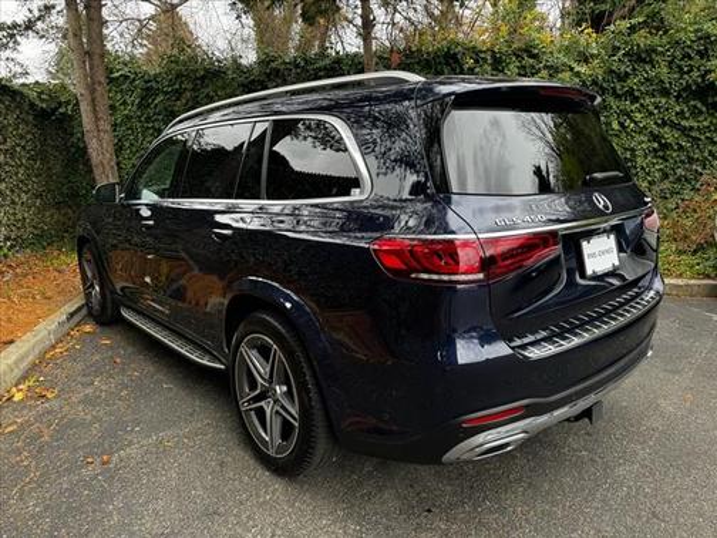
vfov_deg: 56.8
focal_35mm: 24
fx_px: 497
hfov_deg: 71.6
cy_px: 269
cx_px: 358
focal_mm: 6.76
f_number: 1.78
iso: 64
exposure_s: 1/121
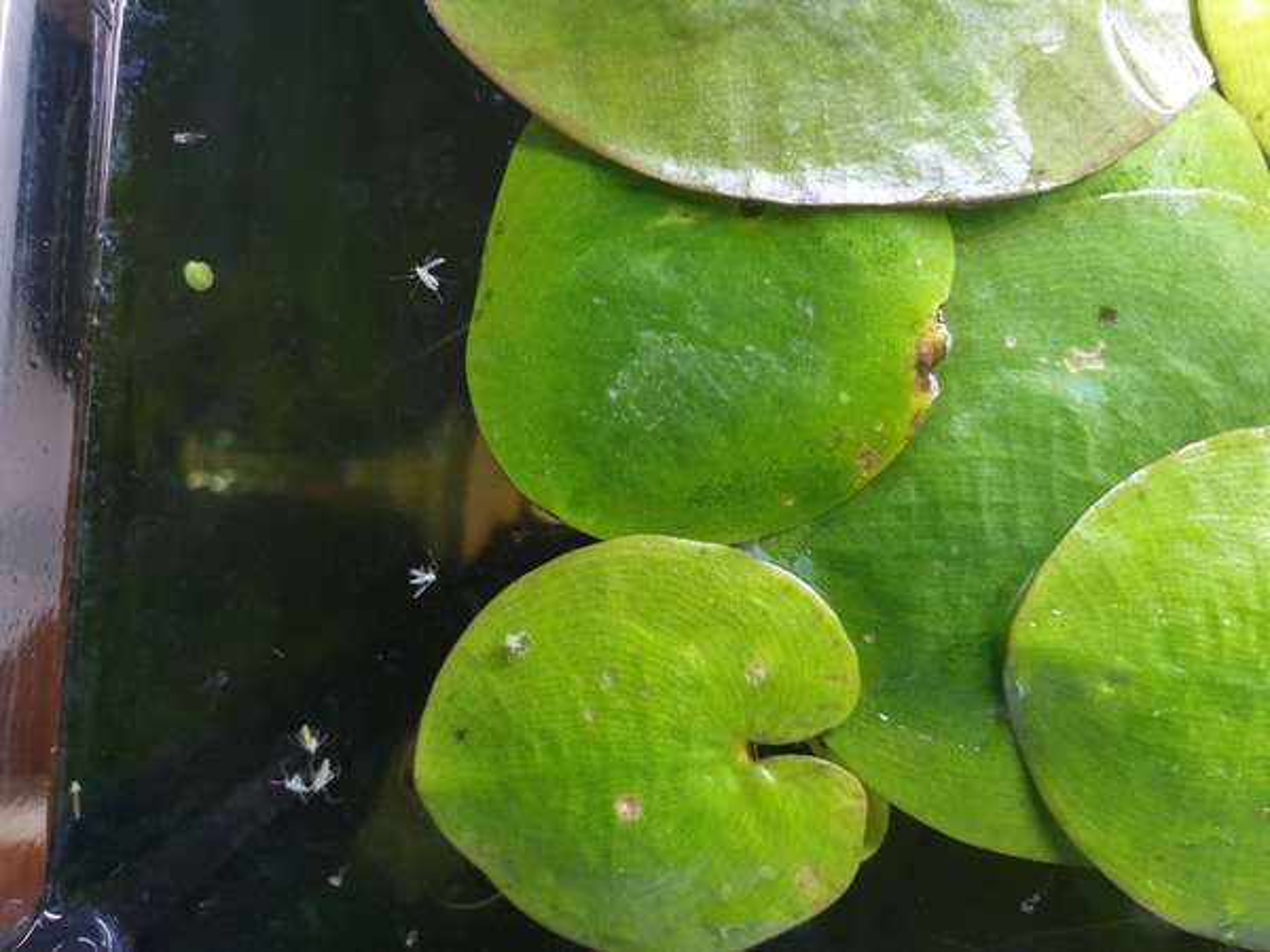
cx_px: 635
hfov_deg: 67.3
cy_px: 476
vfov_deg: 53.1
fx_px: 954
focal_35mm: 26
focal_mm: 4.3
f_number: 2.4
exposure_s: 1/25
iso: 320
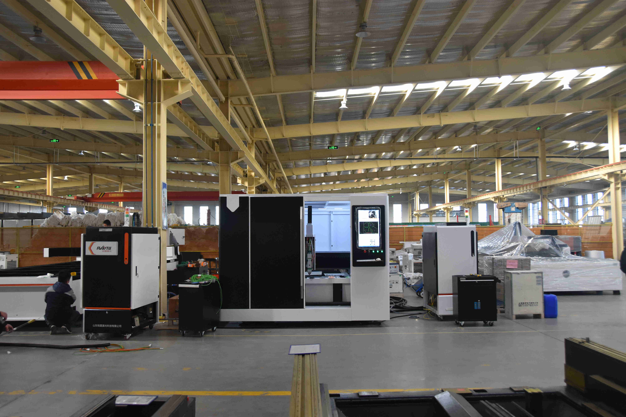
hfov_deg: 57.2
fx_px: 574
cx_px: 313
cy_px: 208
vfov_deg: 40.0
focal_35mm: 33
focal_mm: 22
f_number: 4.5
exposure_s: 1/80
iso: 1250
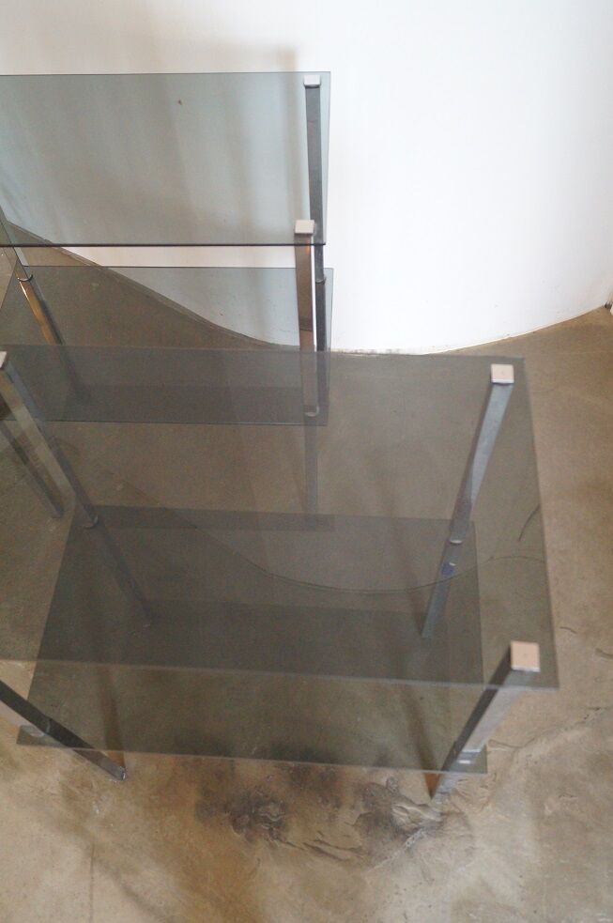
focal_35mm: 30
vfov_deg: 62.0
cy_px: 462
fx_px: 768
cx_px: 306
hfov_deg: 43.5
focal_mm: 20
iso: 3200
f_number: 4
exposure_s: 1/60
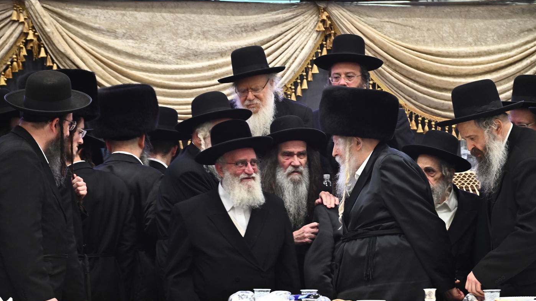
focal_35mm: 210
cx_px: 268
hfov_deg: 10.3
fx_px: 2984
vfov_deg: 5.8
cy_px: 176
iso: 2000
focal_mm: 200
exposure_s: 1/125
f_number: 8
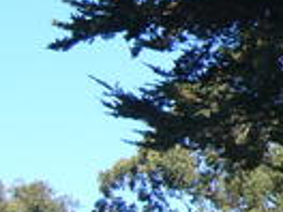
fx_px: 1390
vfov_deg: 8.6
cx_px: 463
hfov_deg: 11.0
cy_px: -32
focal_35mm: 170
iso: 100
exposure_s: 1/80
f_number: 8
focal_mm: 5.8
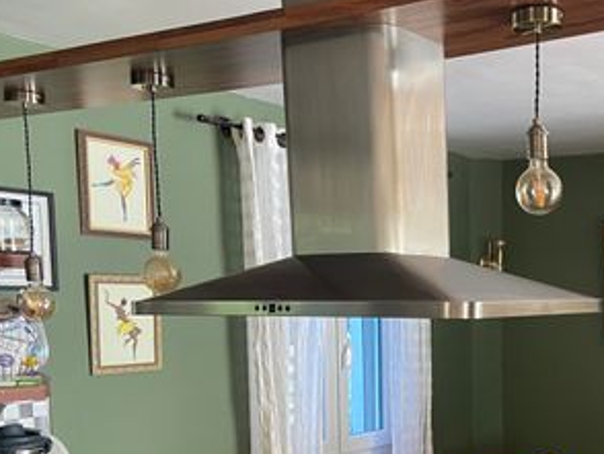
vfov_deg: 26.6
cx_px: 540
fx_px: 926
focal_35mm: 53
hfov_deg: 34.2
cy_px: 413
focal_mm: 4.25
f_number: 1.8
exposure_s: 1/60
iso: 160
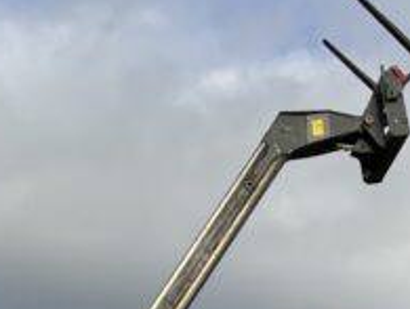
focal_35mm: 95
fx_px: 1127
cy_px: 429
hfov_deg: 20.5
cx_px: 273
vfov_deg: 14.8
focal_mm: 3
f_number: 1.8
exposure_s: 1/1534
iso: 16
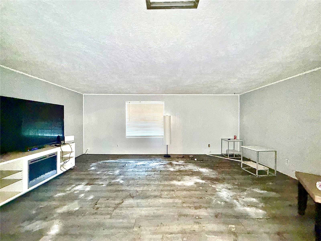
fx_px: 130
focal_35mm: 14
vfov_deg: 85.7
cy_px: 120
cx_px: 160
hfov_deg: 102.1
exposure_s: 1/26
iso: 320
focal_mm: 2.22
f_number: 2.2
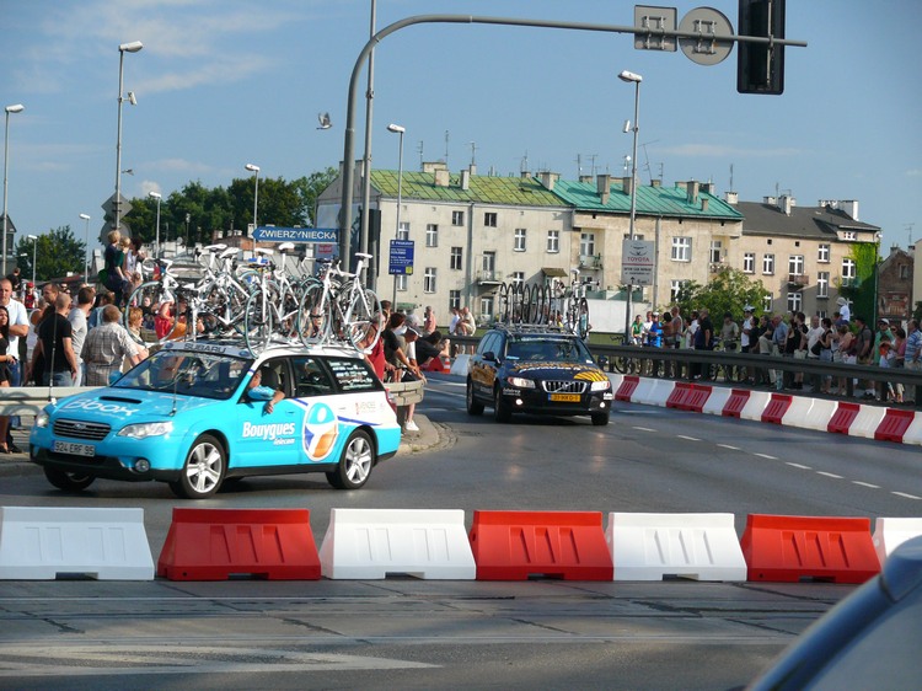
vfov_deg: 12.3
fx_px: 3195
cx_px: 461
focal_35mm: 120
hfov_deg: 16.4
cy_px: 346
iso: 160
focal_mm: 25.3
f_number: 3.6
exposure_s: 1/500
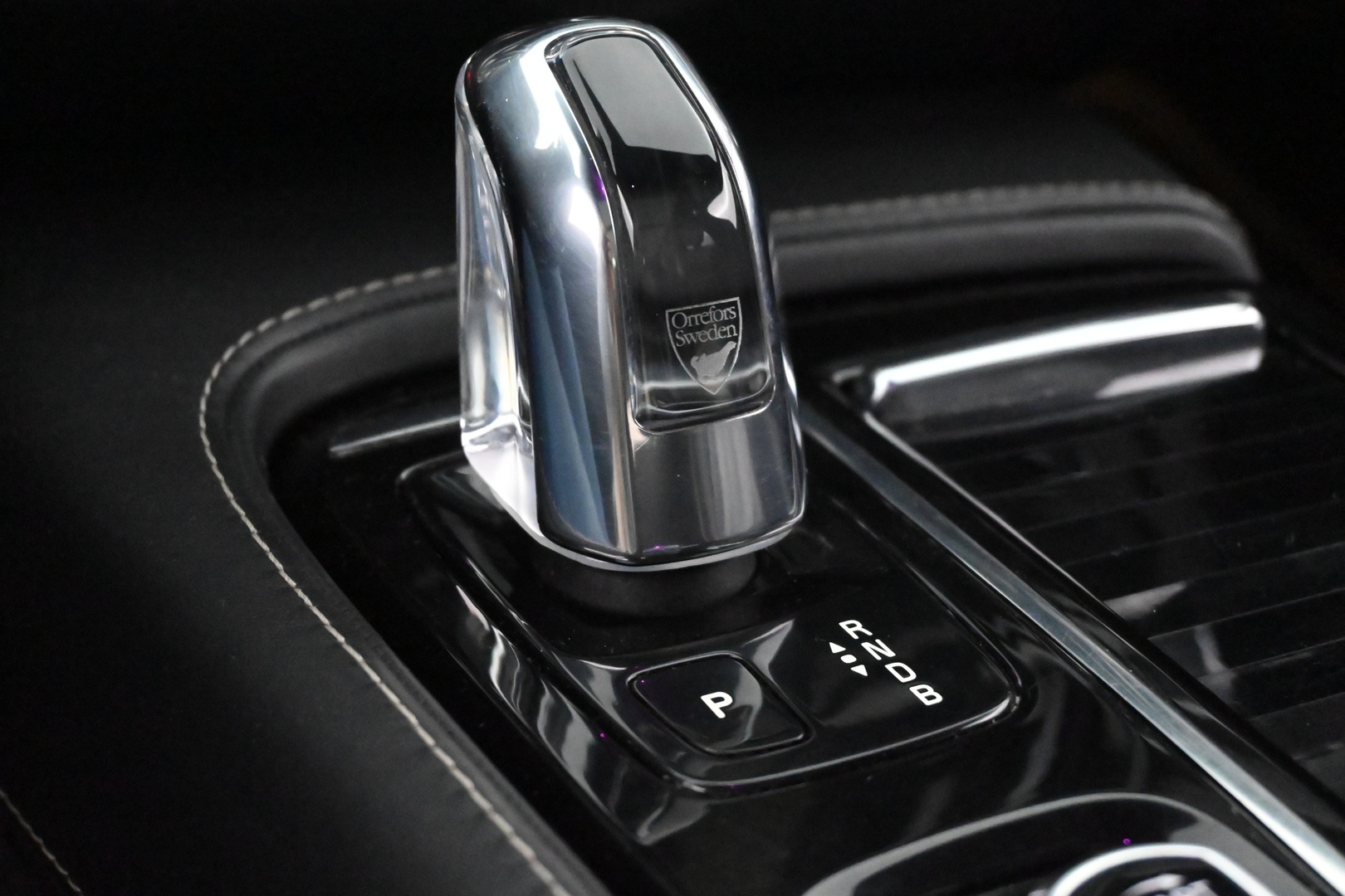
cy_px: 448
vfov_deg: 22.1
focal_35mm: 62
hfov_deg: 32.6
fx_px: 2298
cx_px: 672
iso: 16000
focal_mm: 41
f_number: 5.6
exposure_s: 1/60
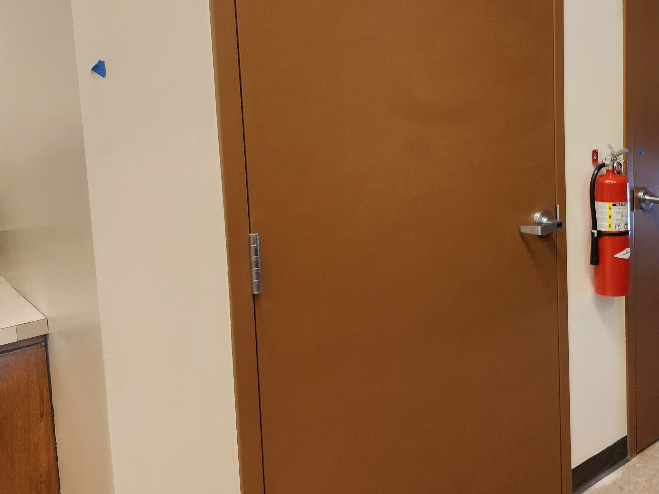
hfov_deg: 50.5
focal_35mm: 35
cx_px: 493
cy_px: 170
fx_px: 666
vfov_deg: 40.3
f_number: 1.8
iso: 500
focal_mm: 6.4
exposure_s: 1/60
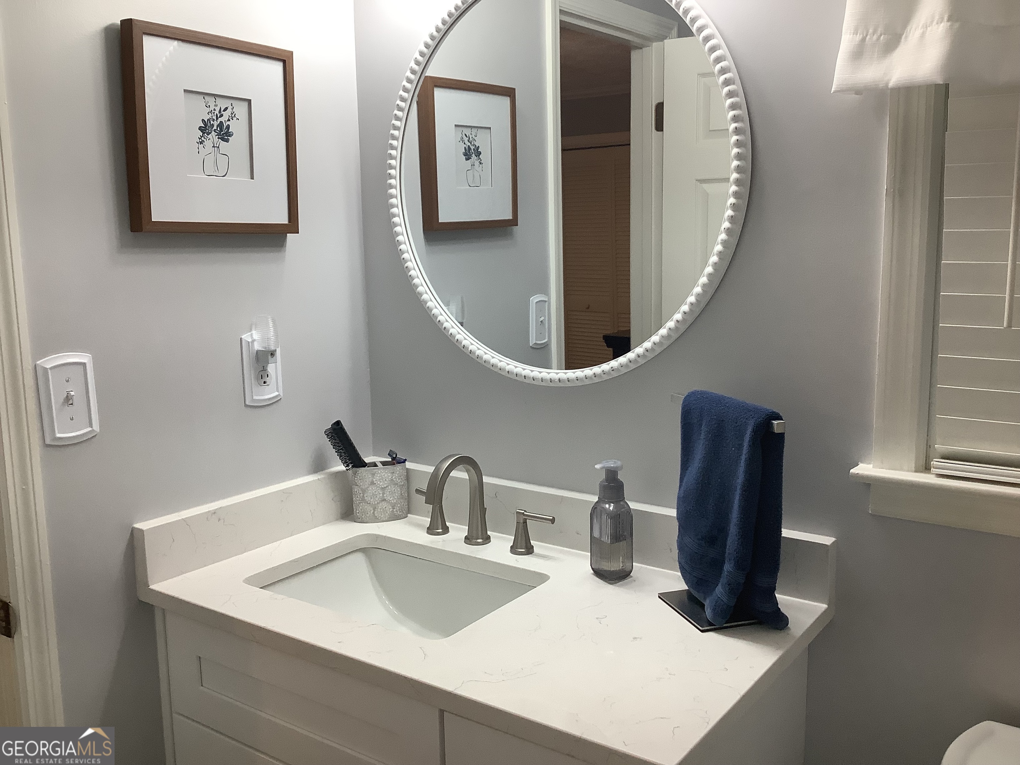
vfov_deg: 45.4
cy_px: 382
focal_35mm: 31
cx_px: 510
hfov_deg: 58.4
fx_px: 913
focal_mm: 3.3
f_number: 2.4
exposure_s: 1/100
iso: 100
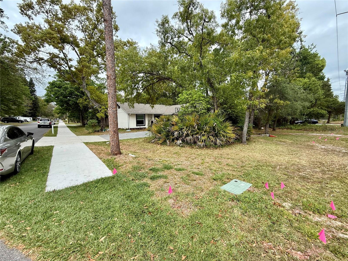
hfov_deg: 102.1
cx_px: 174
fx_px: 141
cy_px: 130
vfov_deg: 85.7
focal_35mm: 14
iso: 50
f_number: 2.2
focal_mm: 2.22
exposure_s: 1/479
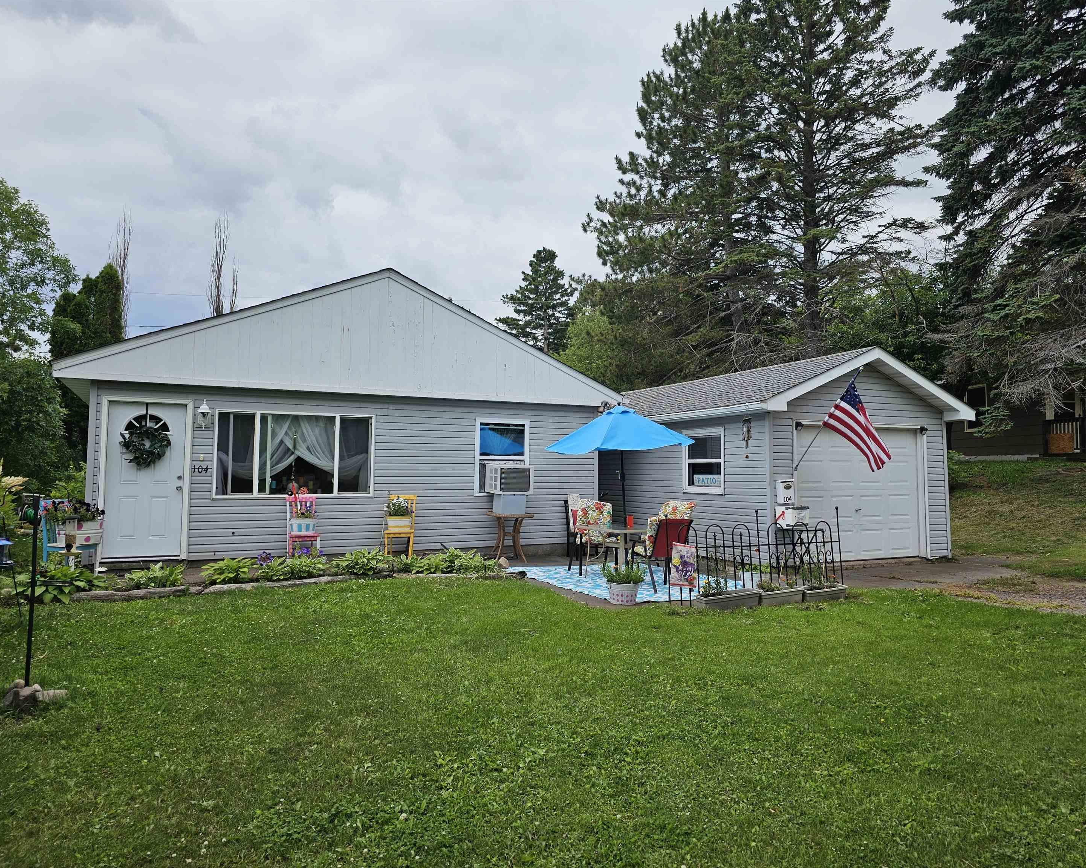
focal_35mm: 24
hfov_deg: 70.2
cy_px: 434
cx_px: 573
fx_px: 771
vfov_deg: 58.8
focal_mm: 6.3
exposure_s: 1/1008
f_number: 1.7
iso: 10
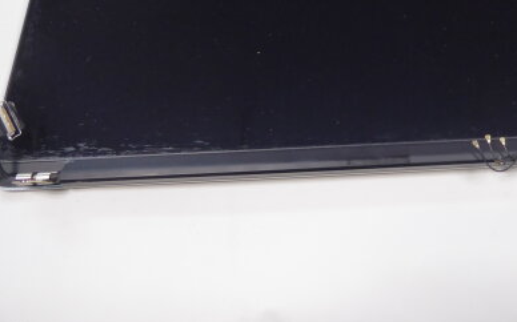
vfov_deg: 29.9
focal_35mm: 41
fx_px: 577
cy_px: 33
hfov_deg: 47.2
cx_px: 356
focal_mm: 4.3
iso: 400
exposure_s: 1/25
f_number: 3.3
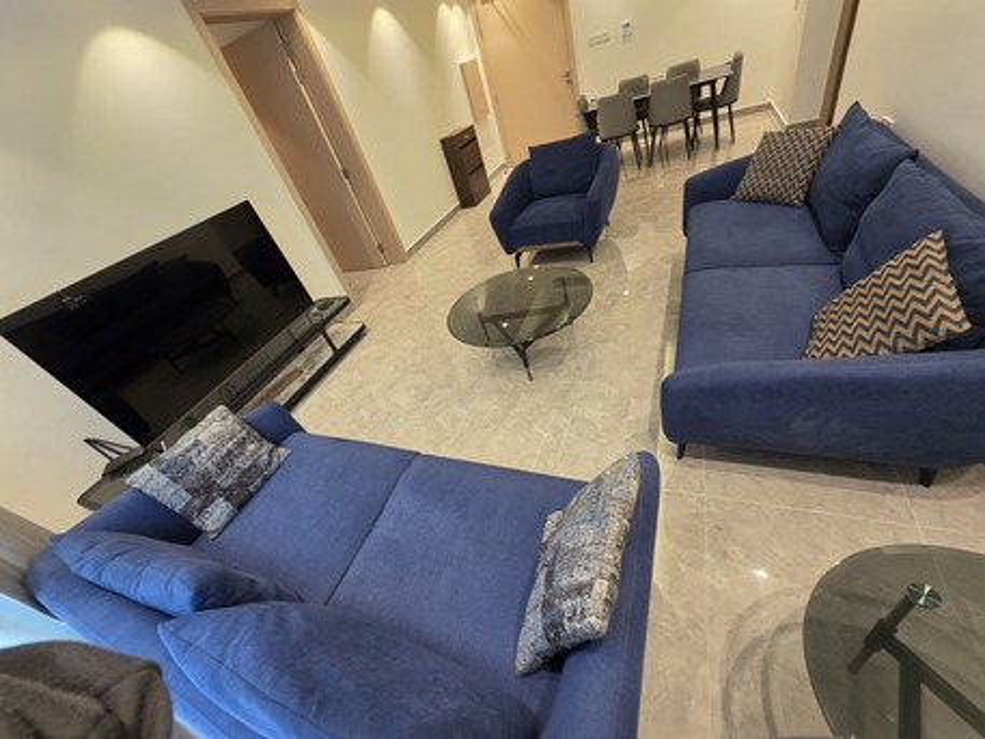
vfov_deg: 89.9
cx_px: 492
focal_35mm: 13
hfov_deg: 106.2
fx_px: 370
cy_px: 370
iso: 160
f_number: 1.9
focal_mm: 2.2
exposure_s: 1/50
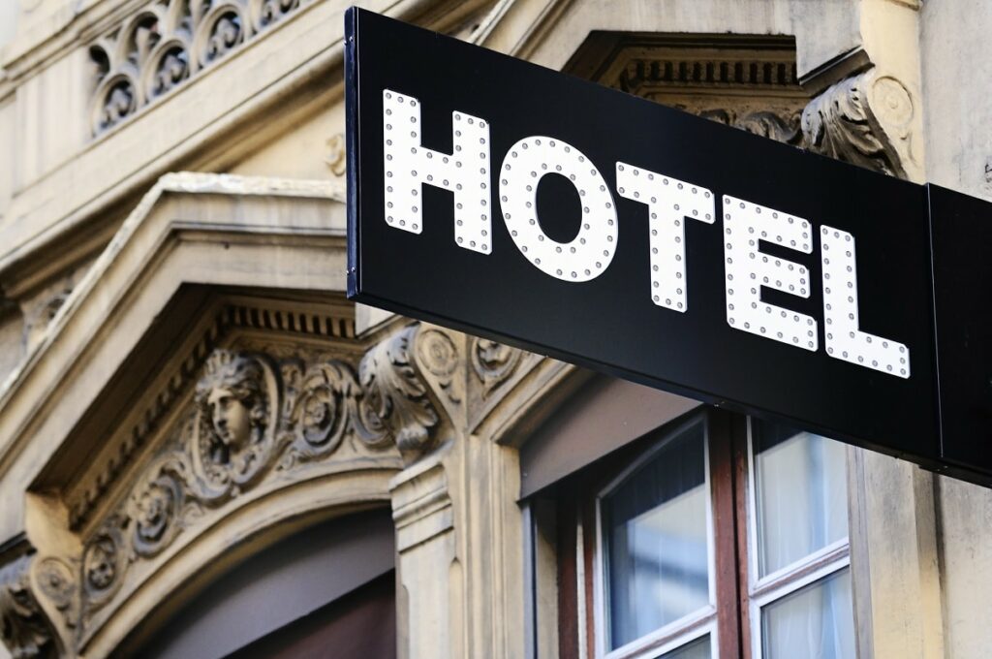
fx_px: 5986
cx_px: 496
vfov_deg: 6.3
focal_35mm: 218
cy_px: 330
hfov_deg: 9.5
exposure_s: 1/80
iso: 250
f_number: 3.5
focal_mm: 145
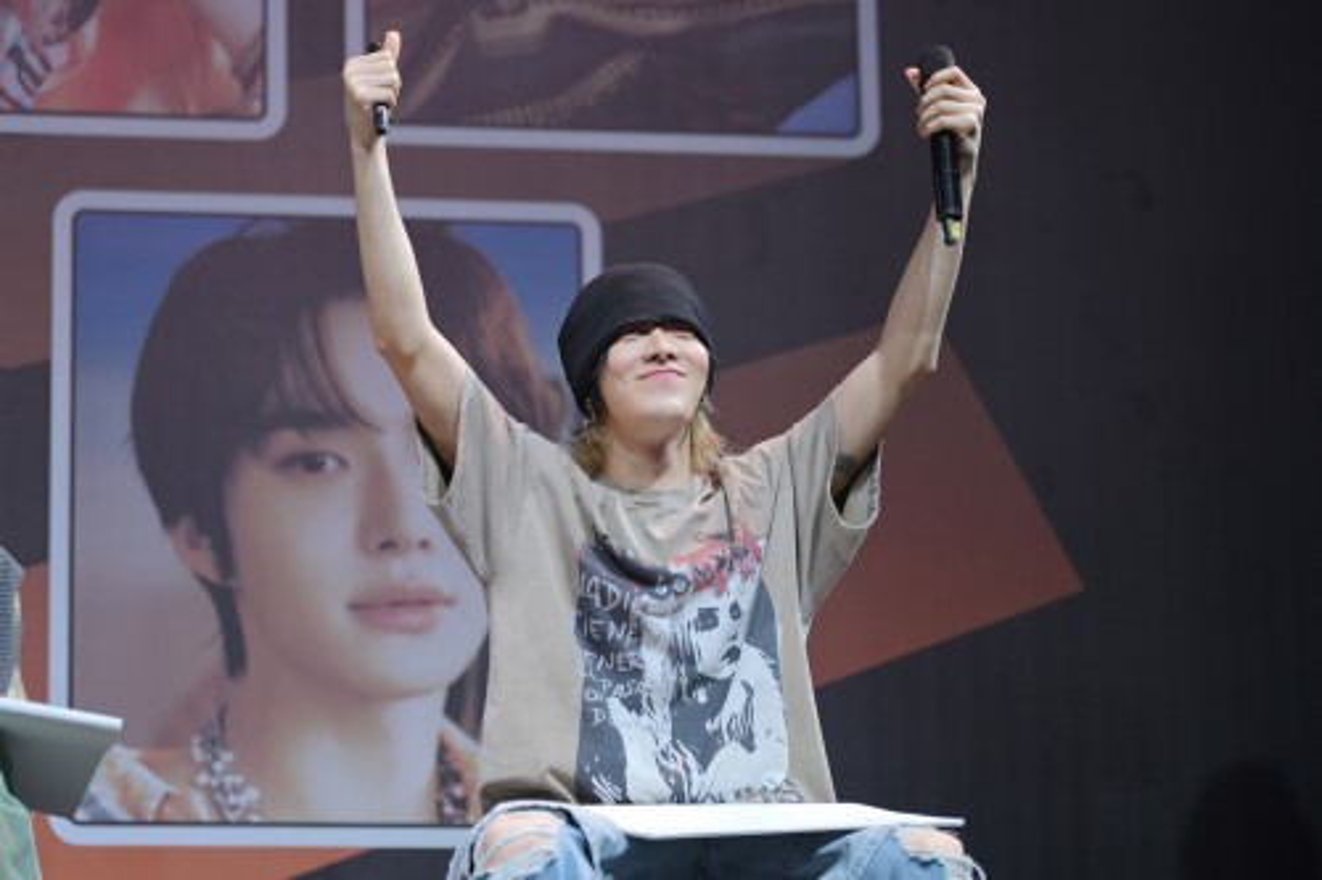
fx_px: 5139
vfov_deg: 9.8
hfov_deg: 14.7
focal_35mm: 140
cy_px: 440
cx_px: 661
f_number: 2.8
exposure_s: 1/125
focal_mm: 140
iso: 80
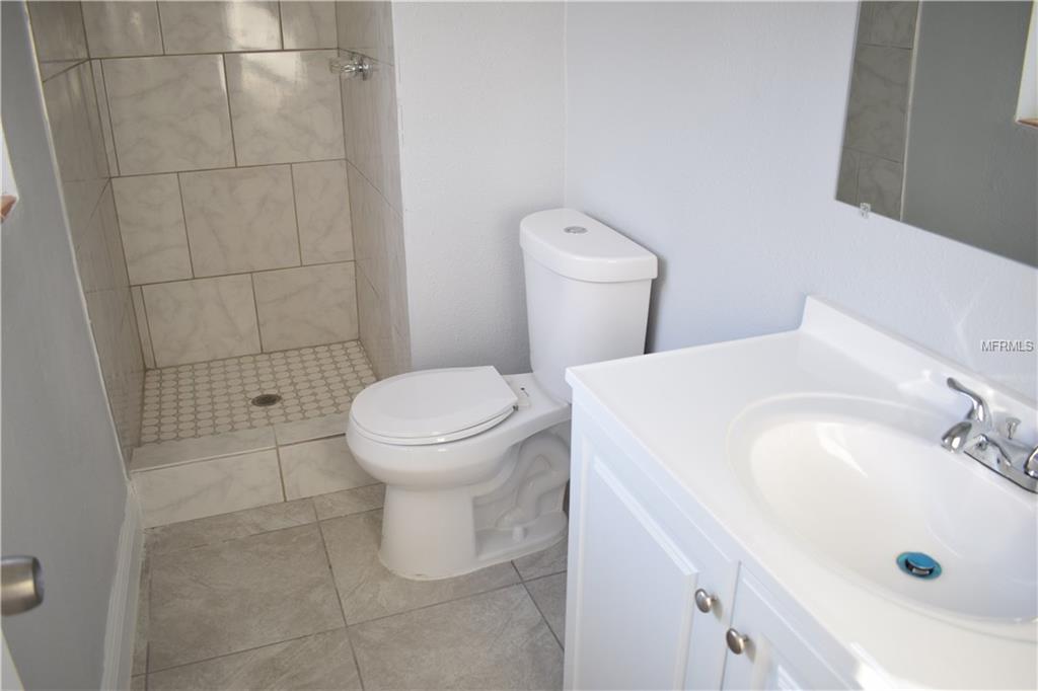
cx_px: 519
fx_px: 778
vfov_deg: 47.9
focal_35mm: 27
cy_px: 346
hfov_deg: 67.4
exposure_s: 1/250
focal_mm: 18
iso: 400
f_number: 3.5
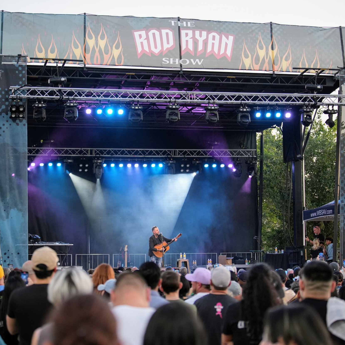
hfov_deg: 19.3
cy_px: 173
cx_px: 170
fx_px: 1015
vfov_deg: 19.3
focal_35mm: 90
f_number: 2.8
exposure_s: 1/400
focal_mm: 70
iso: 1600
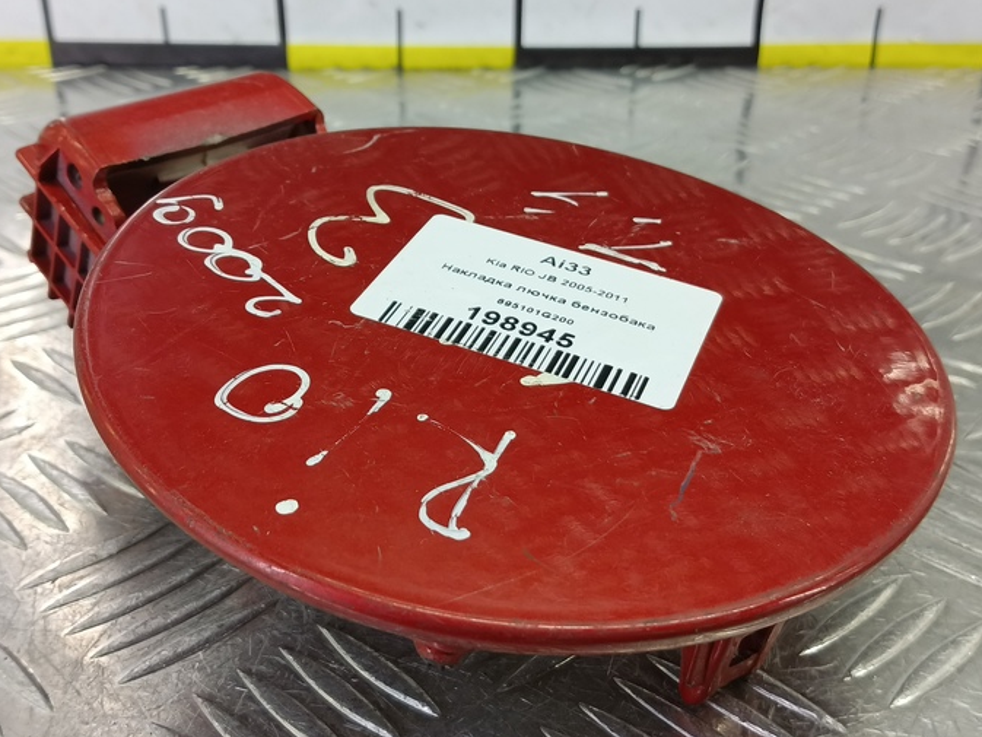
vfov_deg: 40.7
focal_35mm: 35
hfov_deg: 52.5
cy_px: 360
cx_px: 448
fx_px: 993
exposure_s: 1/50
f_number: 1.6
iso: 166
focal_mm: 4.11
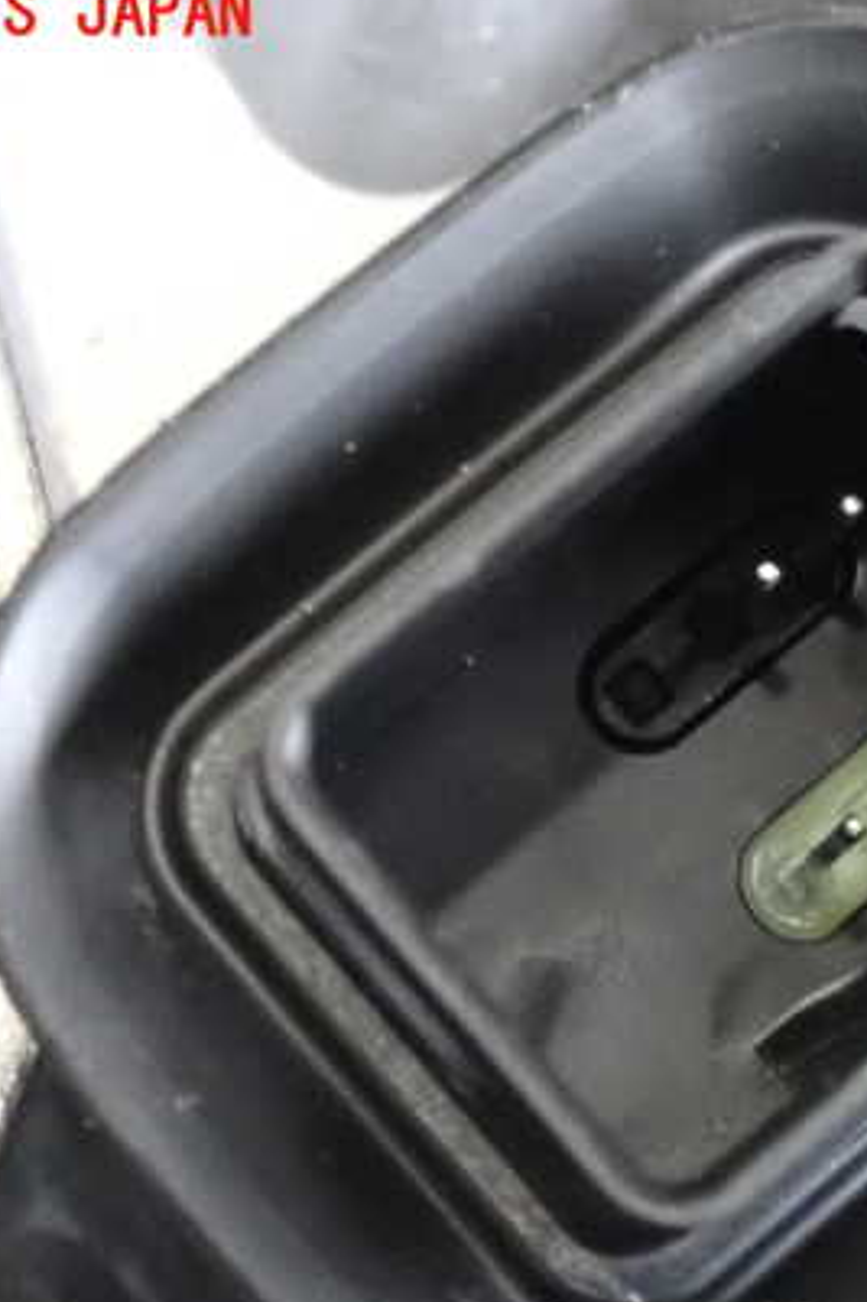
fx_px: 4953
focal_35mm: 137
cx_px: 636
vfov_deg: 15.0
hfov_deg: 10.0
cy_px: 705
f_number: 4.5
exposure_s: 1/50
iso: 5000
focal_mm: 15.66
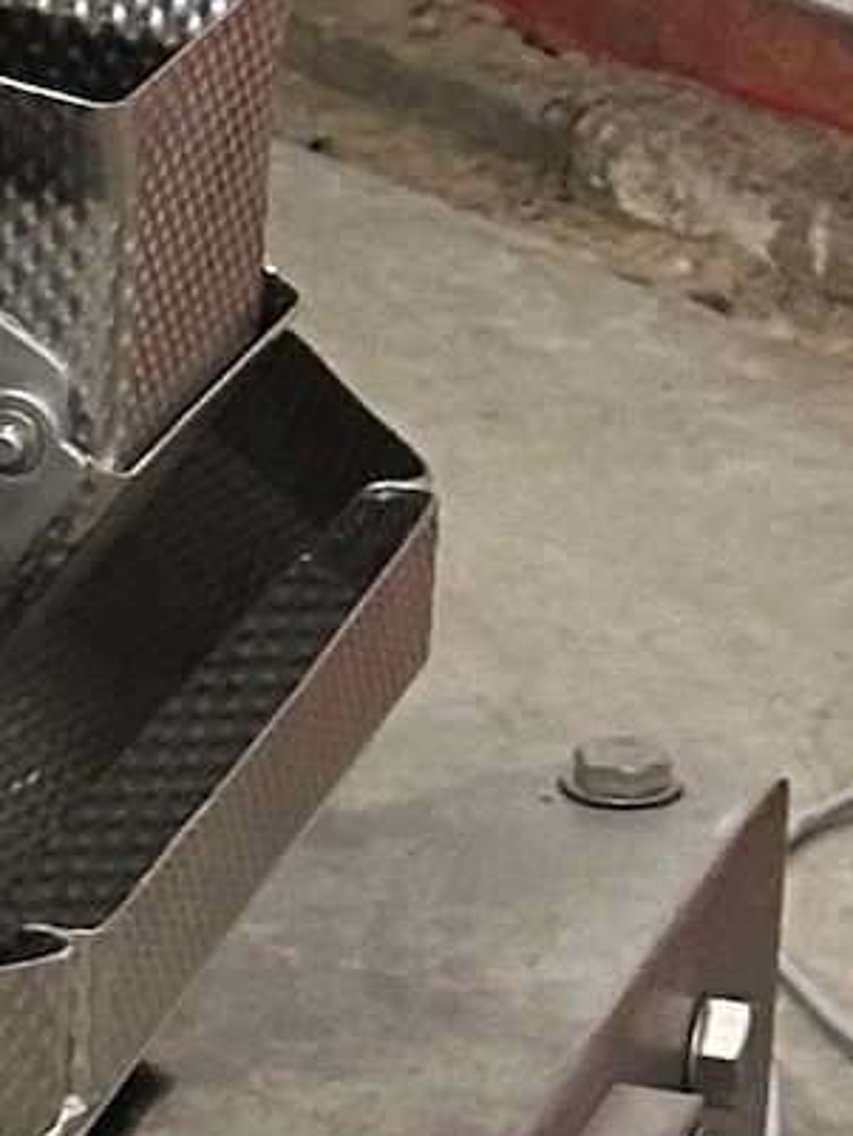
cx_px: -1632
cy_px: 644
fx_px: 10475
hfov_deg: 4.5
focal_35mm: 319
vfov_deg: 6.2
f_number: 1.78
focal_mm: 6.86
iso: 250
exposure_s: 1/33
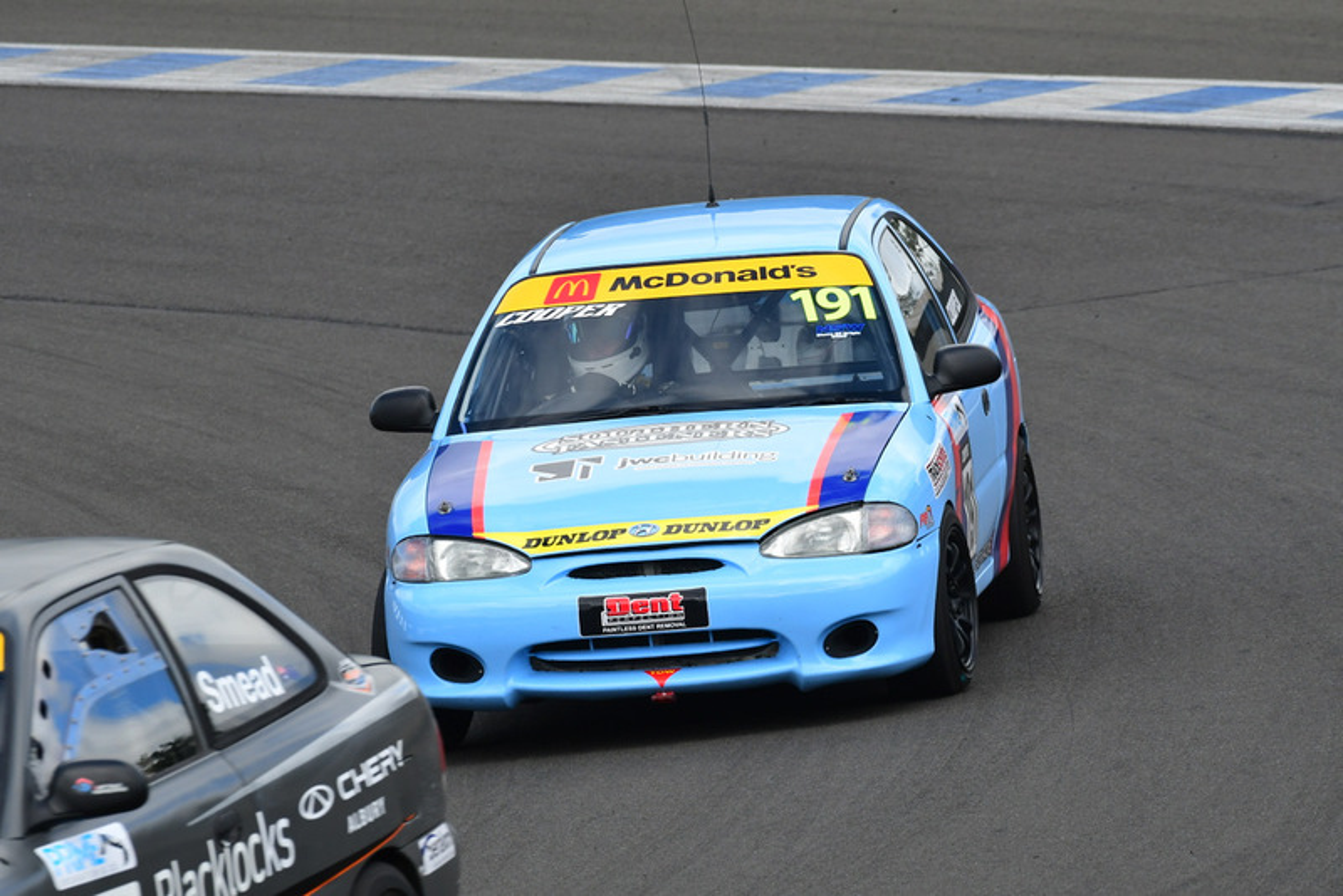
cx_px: 672
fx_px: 17352
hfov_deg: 4.4
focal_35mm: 465
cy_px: 448
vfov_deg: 3.0
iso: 640
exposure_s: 1/640
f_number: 10
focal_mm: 310
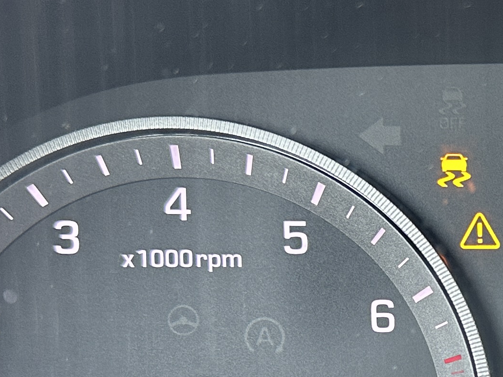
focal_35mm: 92
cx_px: 669
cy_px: 407
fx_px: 1337
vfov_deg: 15.7
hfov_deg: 19.5
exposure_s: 1/65
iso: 200
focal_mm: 6.86
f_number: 1.78
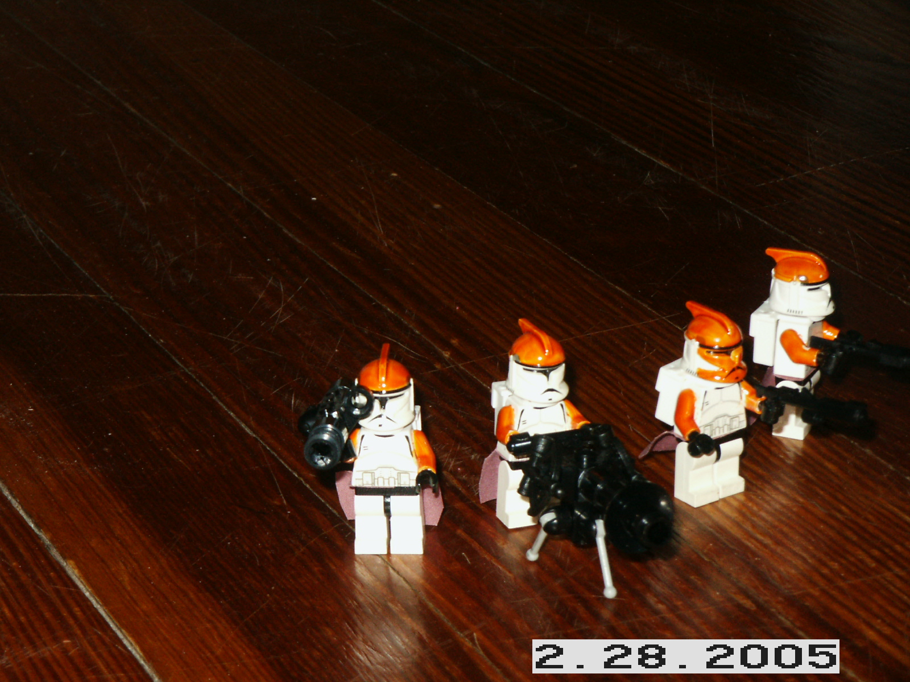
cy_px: 341
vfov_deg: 11.4
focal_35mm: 130
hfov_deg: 15.2
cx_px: 455
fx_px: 3417
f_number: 8
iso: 200
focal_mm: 26.42
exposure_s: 1/125
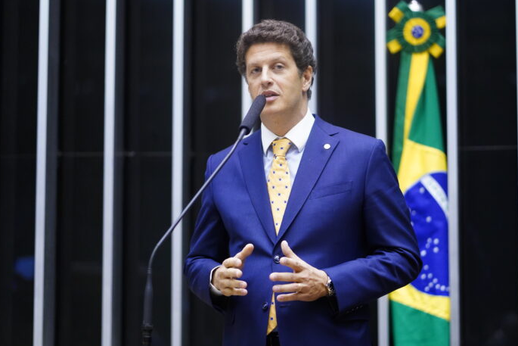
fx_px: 1338
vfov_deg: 14.7
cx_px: 278
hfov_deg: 21.9
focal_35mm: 93
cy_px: 176
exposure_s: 1/320
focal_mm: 85
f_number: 1.8
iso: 4000
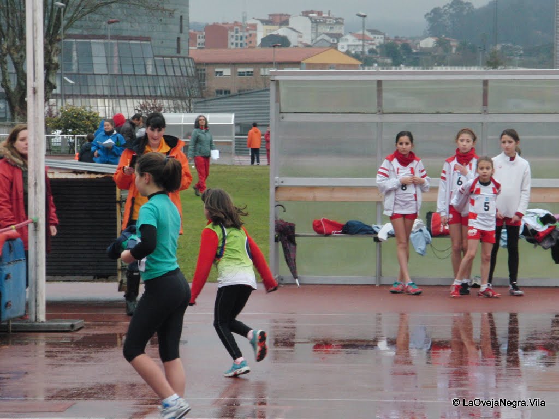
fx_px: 3214
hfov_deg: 9.9
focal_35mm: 199
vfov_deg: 7.5
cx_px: 280
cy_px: 210
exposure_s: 1/250
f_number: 4.3
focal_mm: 35.1
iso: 400
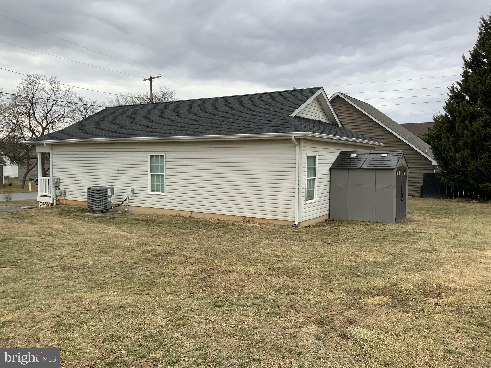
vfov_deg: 48.2
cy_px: 184
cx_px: 246
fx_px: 411
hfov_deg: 61.7
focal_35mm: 29
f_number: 1.8
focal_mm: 3
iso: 16
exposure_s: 1/435
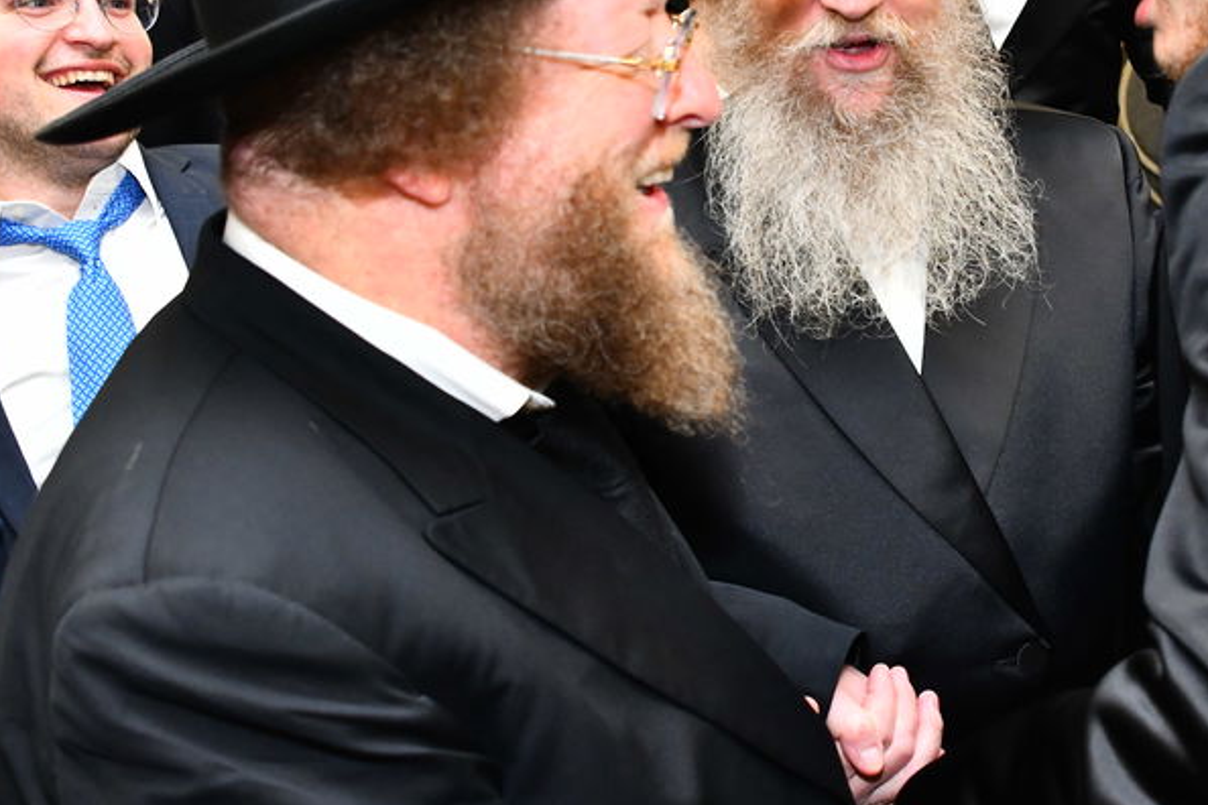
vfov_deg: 20.6
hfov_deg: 30.1
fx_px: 2214
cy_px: 280
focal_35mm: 66
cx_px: 885
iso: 1000
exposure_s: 1/200
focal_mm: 28
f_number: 5.6
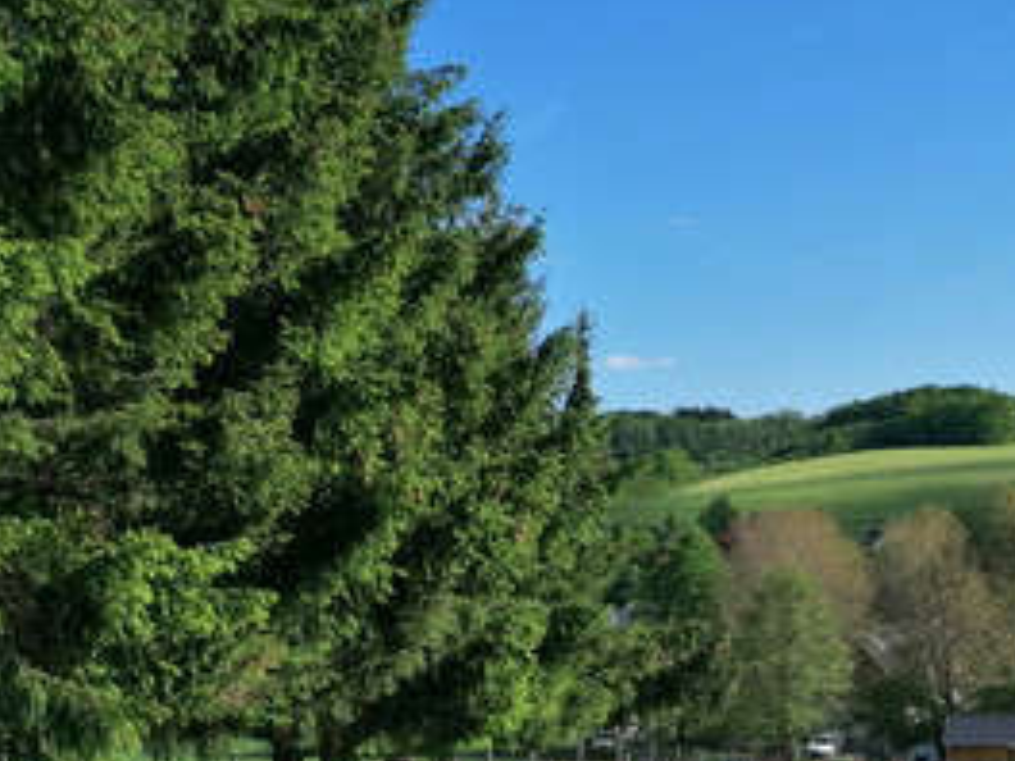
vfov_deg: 29.5
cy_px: 496
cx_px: 854
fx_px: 1437
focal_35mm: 49
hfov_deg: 37.1
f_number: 1.8
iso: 50
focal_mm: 4.75
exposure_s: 1/1520
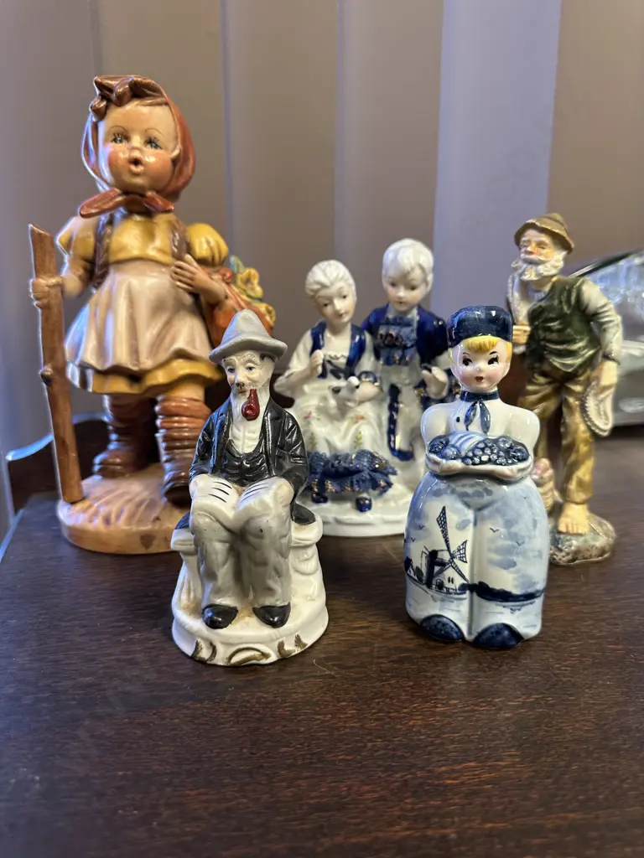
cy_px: 429
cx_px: 322
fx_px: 595
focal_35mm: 24
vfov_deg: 71.6
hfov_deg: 56.8
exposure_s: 1/50
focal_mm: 6.86
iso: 160
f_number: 1.78
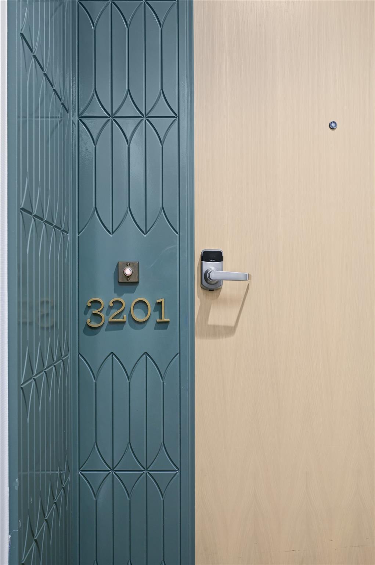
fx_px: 470
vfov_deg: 62.0
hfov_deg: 43.5
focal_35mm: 30
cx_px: 188
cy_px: 282
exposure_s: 1/2
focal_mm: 30
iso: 800
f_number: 8
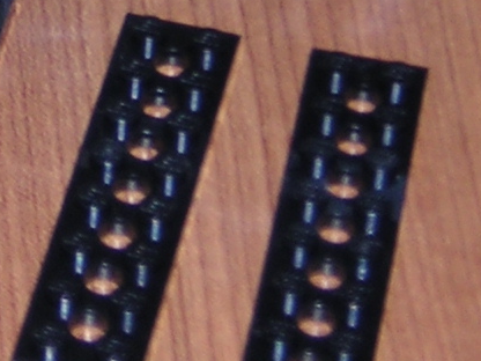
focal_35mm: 254
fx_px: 3529
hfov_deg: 7.8
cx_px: 50
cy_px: -182
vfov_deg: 5.8
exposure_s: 1/60.1
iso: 100
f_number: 3.5
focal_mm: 8.6
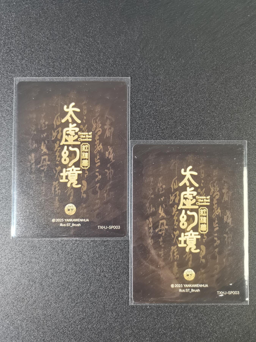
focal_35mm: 26
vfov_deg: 67.3
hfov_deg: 53.1
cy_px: 171
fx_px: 256
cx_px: 128
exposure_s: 1/100
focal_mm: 5.58
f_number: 1.8
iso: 125
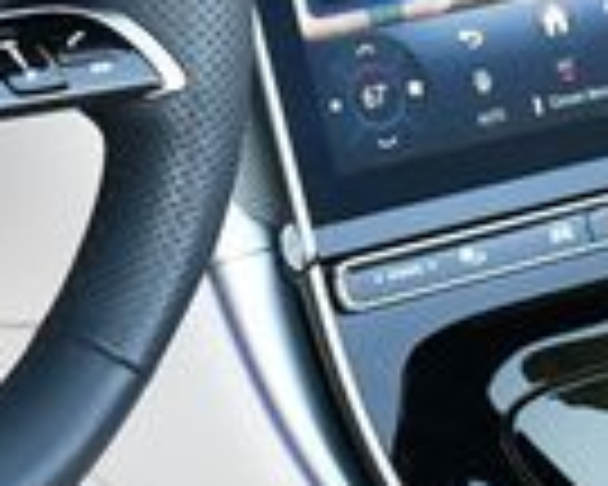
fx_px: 2879
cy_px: 4
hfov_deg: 11.9
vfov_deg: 9.6
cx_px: -18
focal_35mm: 160
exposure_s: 1/250
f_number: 3.5
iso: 720
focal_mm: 18
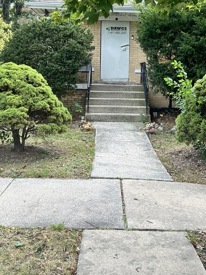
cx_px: 123
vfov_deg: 40.0
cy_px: 94
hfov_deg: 30.8
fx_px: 373
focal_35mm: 47
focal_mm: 5.7
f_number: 1.5
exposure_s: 1/452
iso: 50
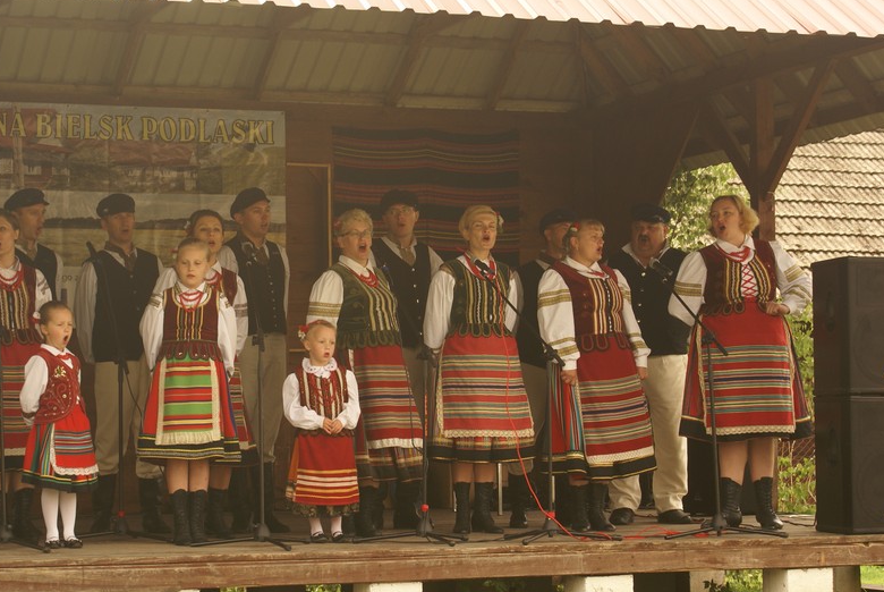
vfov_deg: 15.5
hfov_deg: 22.8
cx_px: 309
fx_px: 2179
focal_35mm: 89
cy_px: 346
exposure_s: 1/80
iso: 100
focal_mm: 45
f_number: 6.3
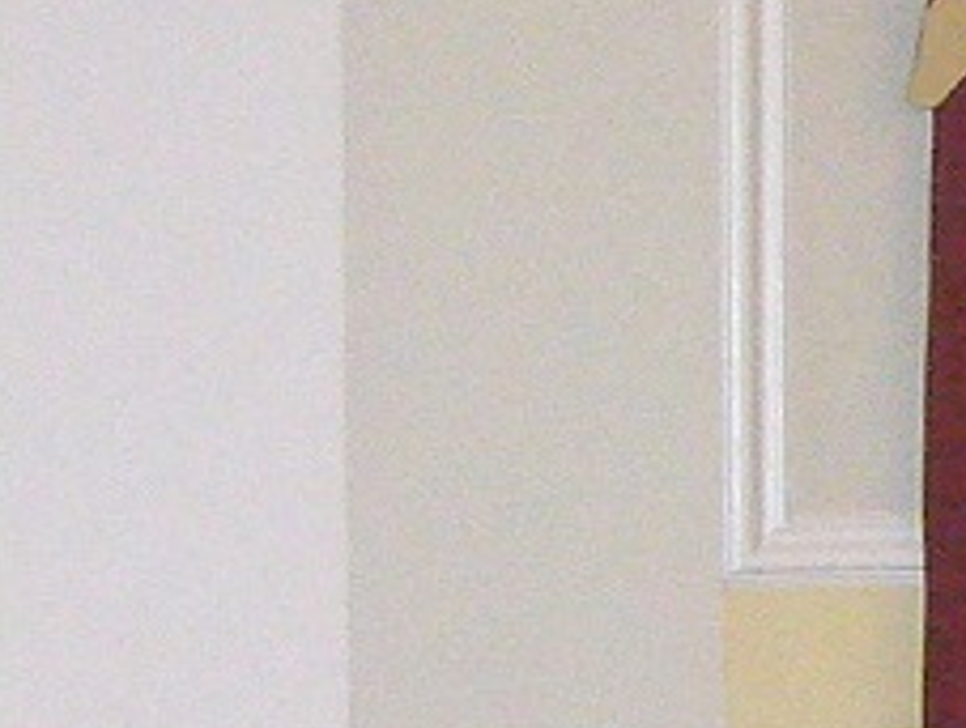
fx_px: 5506
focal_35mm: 197
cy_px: 502
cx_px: 2106
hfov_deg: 9.2
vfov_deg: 7.6
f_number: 2.8
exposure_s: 1/60
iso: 400
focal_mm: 5.8
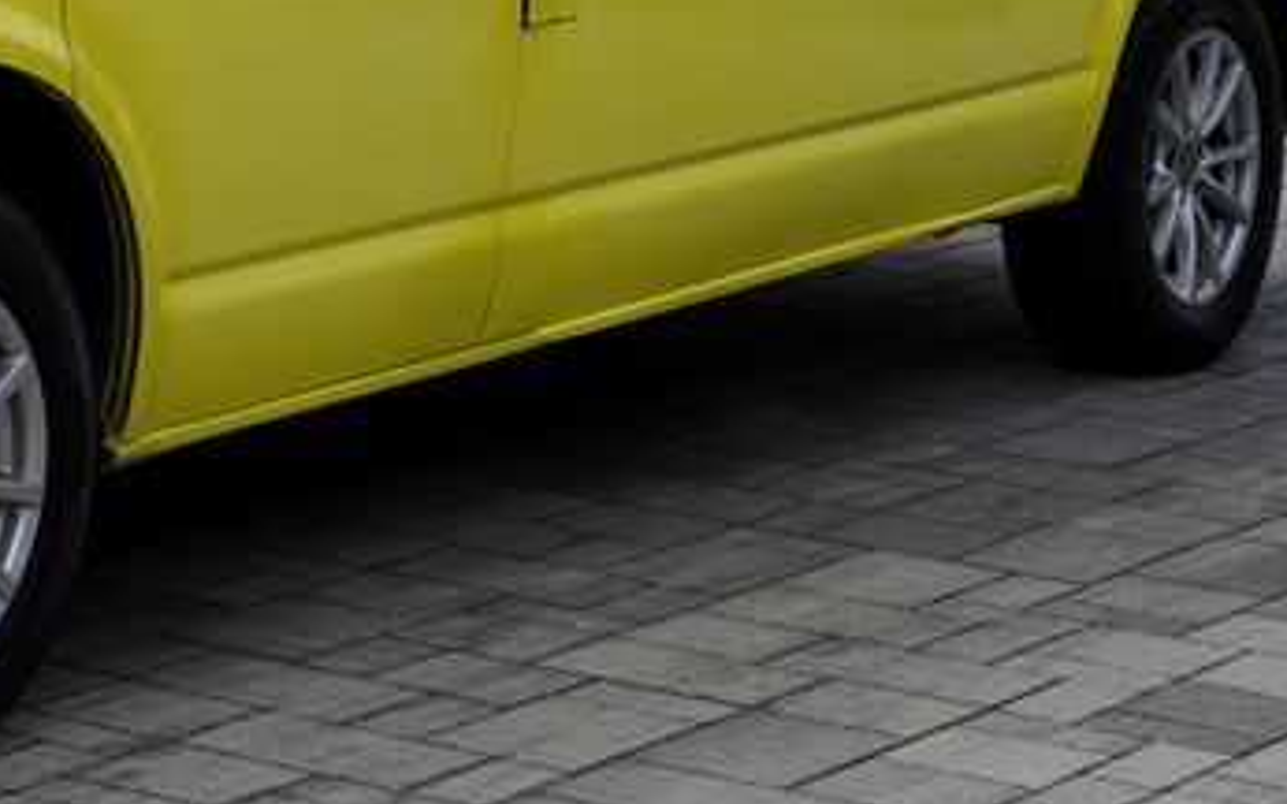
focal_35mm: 151
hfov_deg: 13.6
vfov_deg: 8.6
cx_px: -108
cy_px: -117
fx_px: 5295
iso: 100
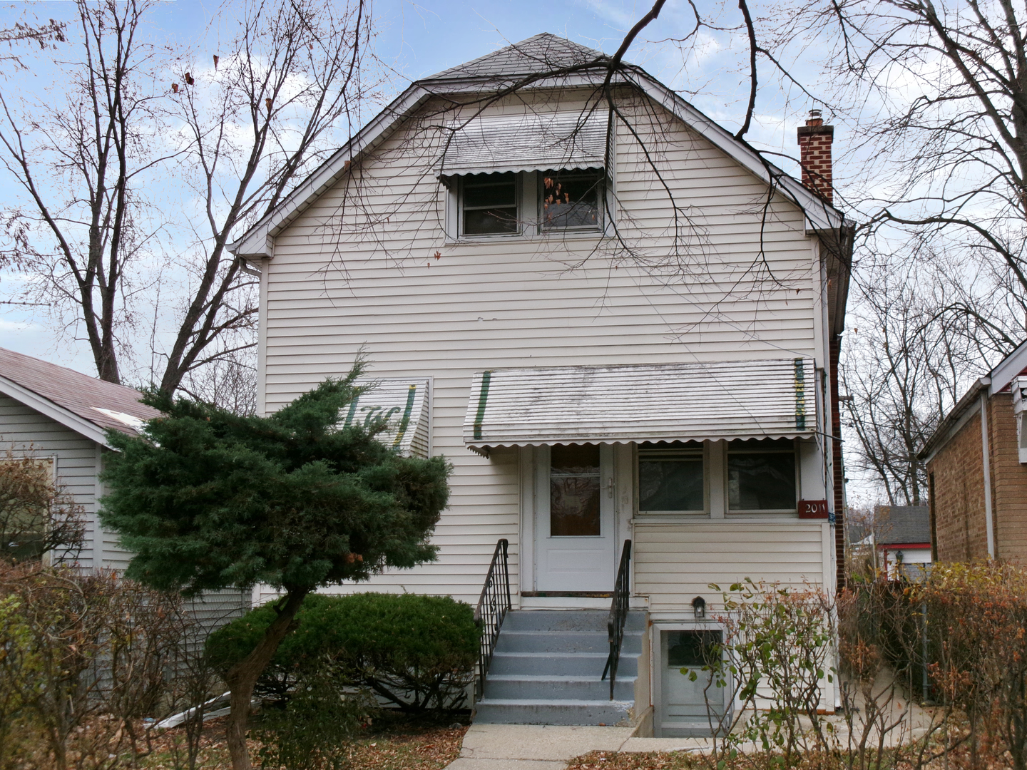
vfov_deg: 27.5
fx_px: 1572
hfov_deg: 36.2
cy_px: 385
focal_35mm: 53
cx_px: 514
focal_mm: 9.5
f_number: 4.9
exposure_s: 1/58
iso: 100
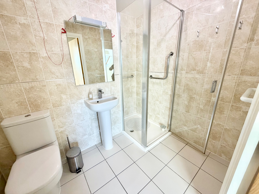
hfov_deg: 102.1
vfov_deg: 85.7
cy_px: 97
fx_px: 105
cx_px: 130
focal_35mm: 14
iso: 250
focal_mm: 2.22
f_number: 2.2
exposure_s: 1/121
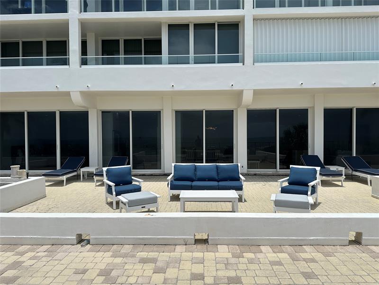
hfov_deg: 71.6
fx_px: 263
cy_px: 142
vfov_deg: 56.8
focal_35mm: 24
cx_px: 190
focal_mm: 6.86
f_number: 1.78
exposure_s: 1/7042
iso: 80
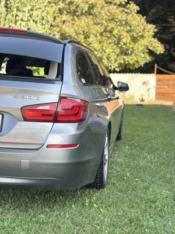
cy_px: 117
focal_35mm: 52
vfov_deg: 36.8
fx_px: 351
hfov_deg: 28.0
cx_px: 88
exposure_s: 1/152
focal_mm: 5.96
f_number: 1.6
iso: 32
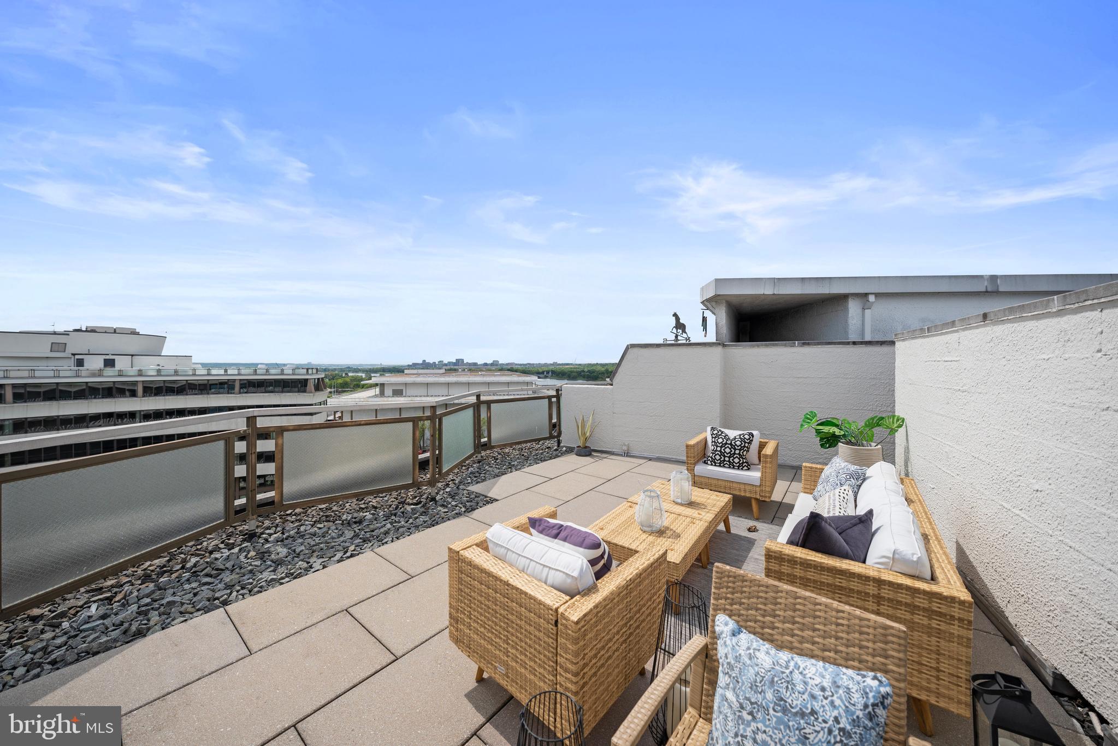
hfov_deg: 112.6
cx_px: 559
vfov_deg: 90.0
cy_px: 373
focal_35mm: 12
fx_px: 373
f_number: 4
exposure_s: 1/2000
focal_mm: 12
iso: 100
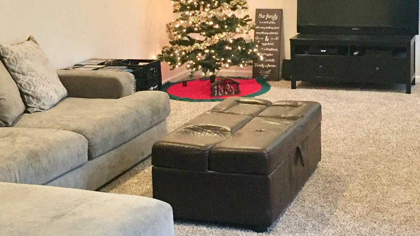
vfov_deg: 19.2
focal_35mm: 62
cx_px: 266
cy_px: 39
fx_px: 690
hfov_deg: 33.6
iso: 250
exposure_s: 1/30
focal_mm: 4.15
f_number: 2.2
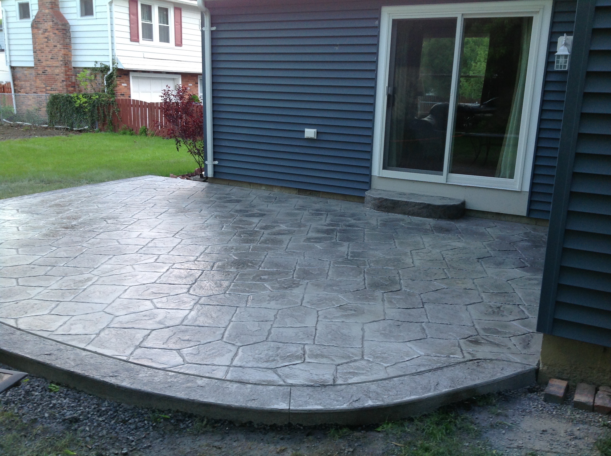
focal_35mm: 35
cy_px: 228
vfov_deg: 40.6
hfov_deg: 52.7
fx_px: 617
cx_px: 306
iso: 64
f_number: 2.4
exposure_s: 1/30
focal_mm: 4.28
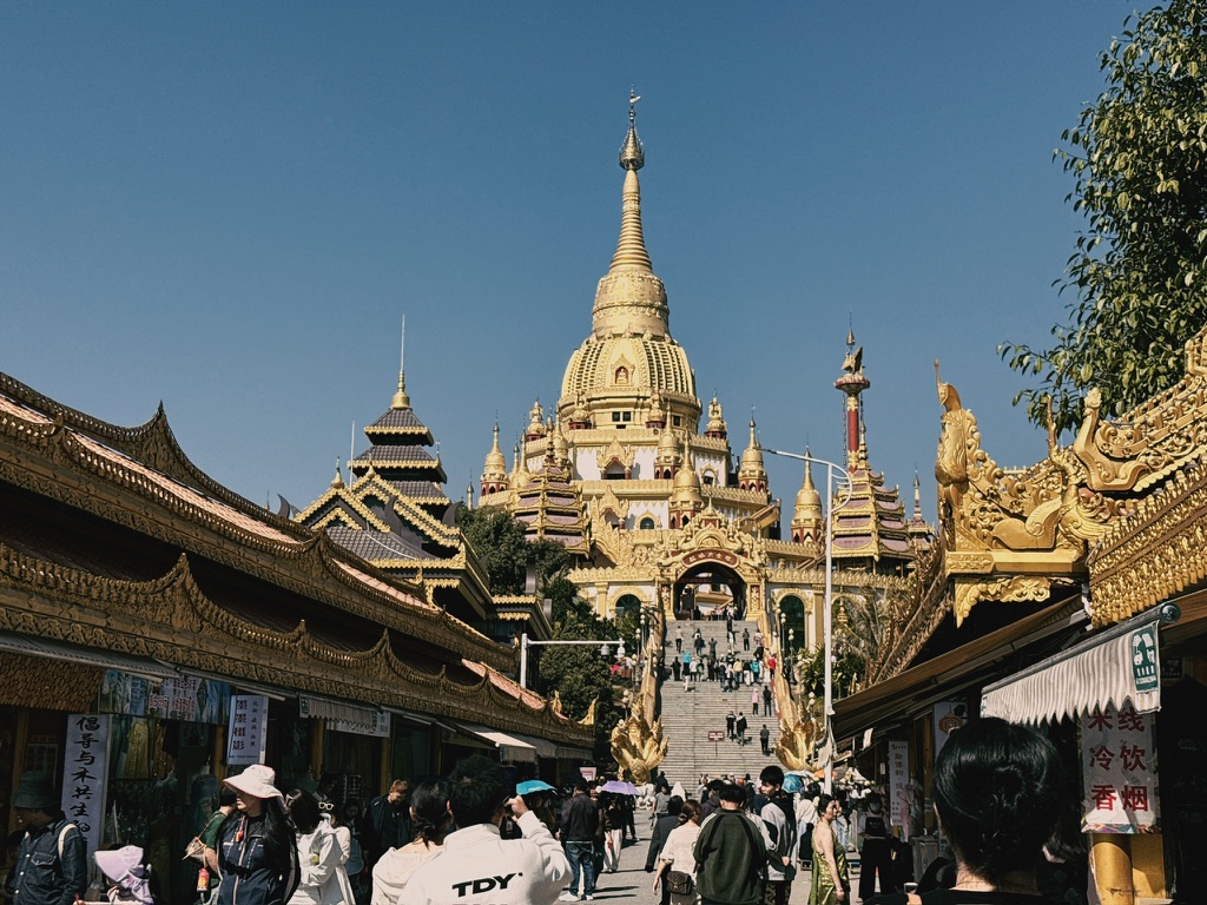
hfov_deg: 39.7
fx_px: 1674
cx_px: 604
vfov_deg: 30.3
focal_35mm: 48
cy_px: 452
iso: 80
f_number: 1.78
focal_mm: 6.76
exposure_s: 1/7143
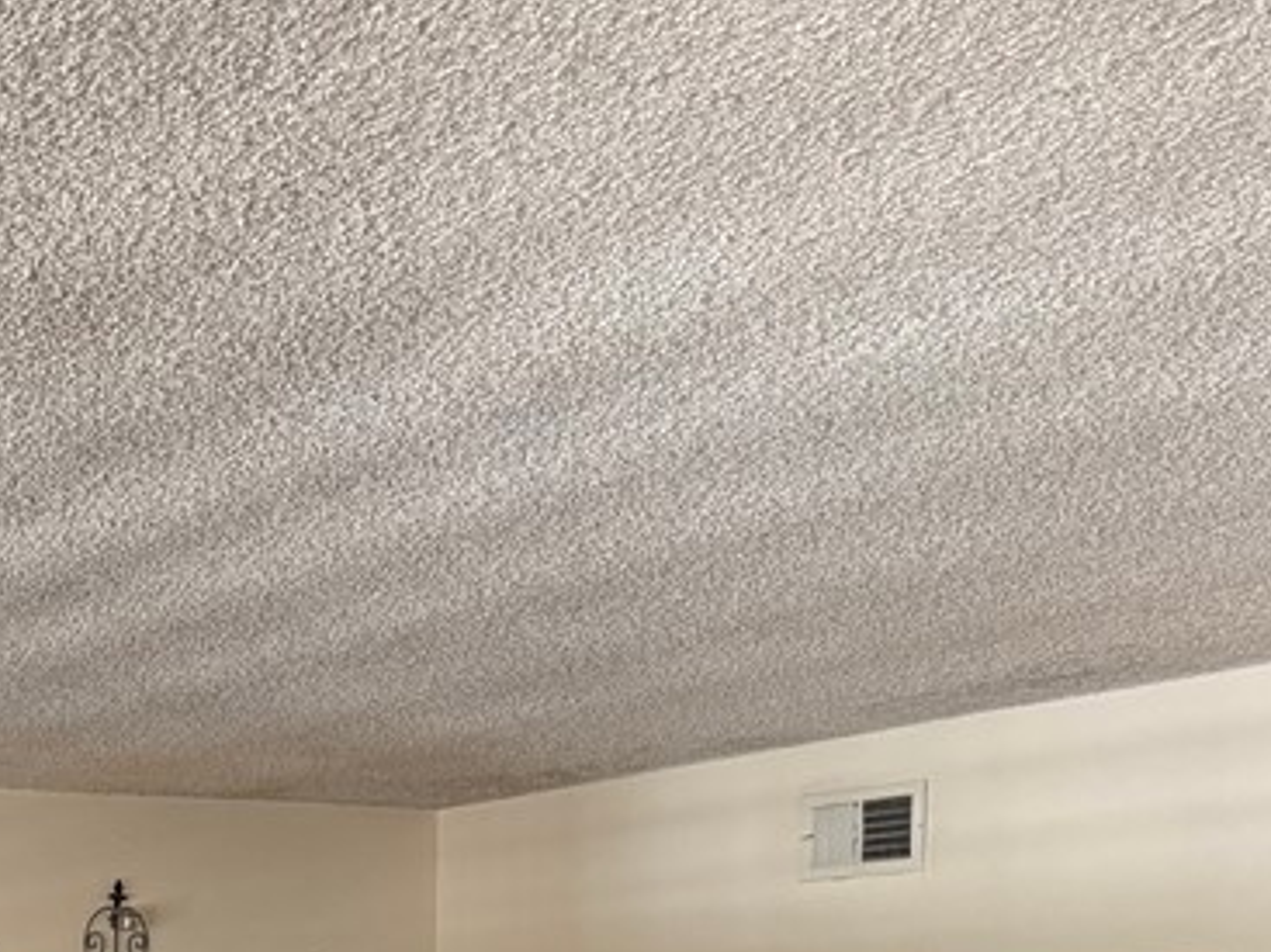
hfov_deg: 27.6
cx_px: 55
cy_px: 1156
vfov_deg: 20.4
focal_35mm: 67
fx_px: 2459
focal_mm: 6.76
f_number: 1.78
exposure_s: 1/60
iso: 500
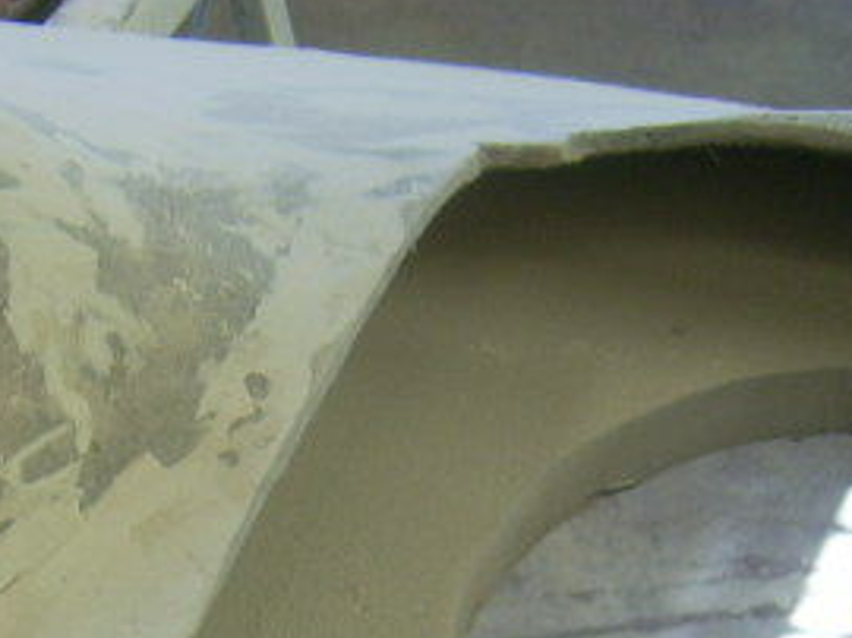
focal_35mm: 83
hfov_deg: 23.1
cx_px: 117
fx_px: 2041
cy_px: 749
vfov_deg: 17.0
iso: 50
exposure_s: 1/36
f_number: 2.8
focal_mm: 5.95
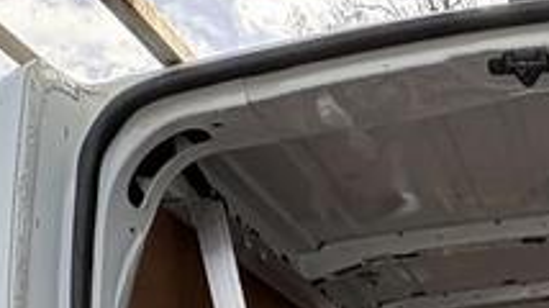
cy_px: 660
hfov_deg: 27.9
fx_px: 931
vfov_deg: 14.6
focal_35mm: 64
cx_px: 690
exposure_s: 1/234
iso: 64
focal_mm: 2.22
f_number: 2.2
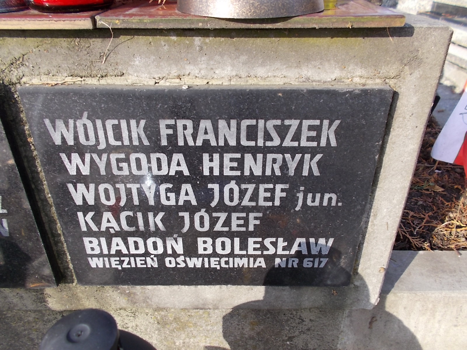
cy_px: 175
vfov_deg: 53.1
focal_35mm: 26
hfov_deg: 67.3
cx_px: 234
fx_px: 351
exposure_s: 1/200
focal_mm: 4.6
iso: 80
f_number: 3.2
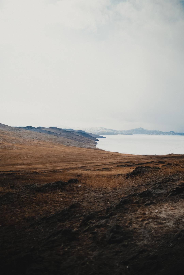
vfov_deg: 54.4
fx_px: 268
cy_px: 138
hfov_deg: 37.9
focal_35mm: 35
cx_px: 92
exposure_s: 1/200
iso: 200
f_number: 1.6
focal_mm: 35
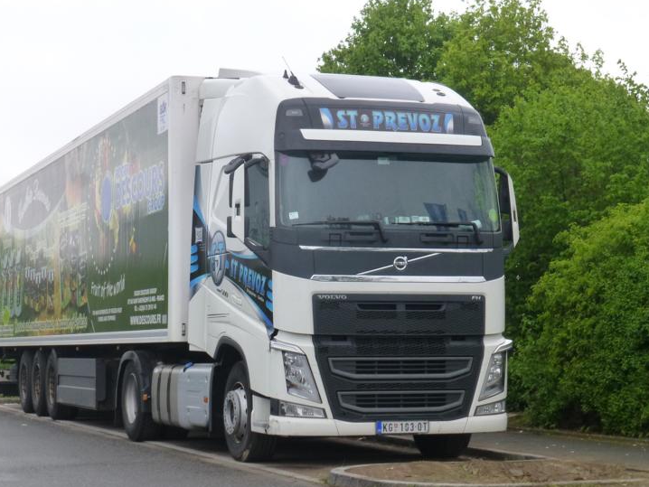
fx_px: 1650
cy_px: 264
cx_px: 292
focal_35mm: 88
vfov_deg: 16.8
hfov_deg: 22.2
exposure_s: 1/160
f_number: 5.1
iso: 320
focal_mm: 14.2
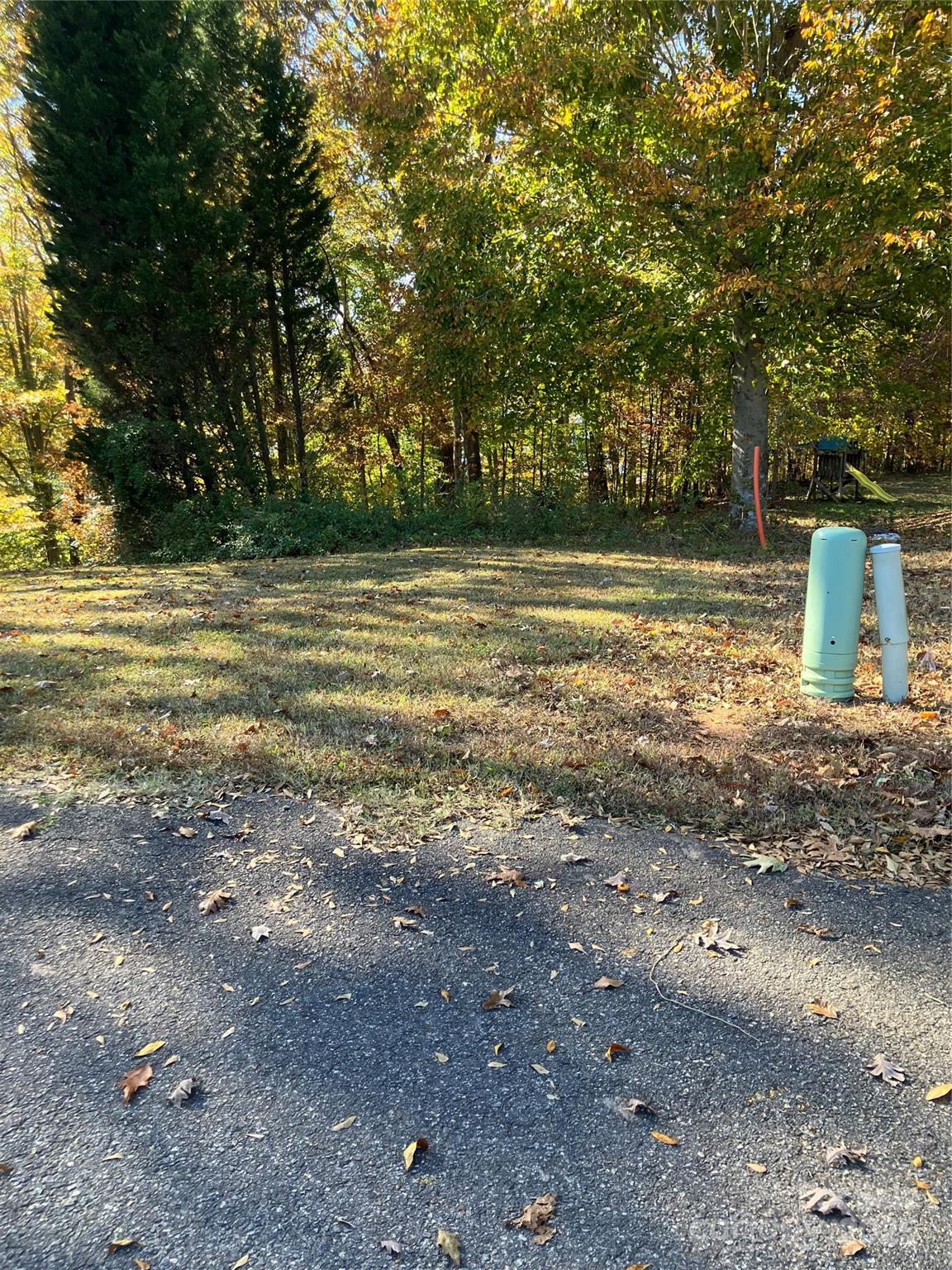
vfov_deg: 63.4
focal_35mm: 28
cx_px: 476
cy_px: 635
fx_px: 1027
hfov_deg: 49.7
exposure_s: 1/148
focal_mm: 3.99
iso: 25
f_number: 1.8
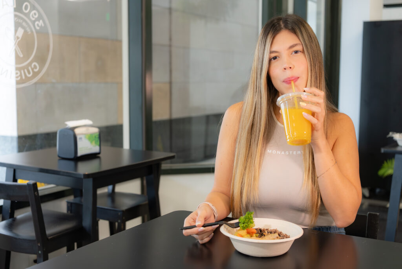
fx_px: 536
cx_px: 201
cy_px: 134
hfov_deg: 41.1
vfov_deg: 28.1
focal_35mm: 48
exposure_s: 1/160
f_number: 4
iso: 1600
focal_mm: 48
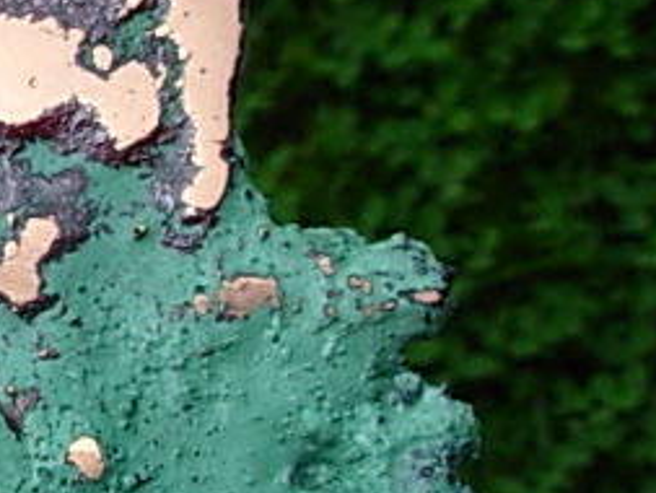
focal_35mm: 154
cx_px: -500
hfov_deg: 11.9
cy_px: 150
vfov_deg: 9.6
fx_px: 2920
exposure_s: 1/373
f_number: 4.9
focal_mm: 6.3
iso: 50
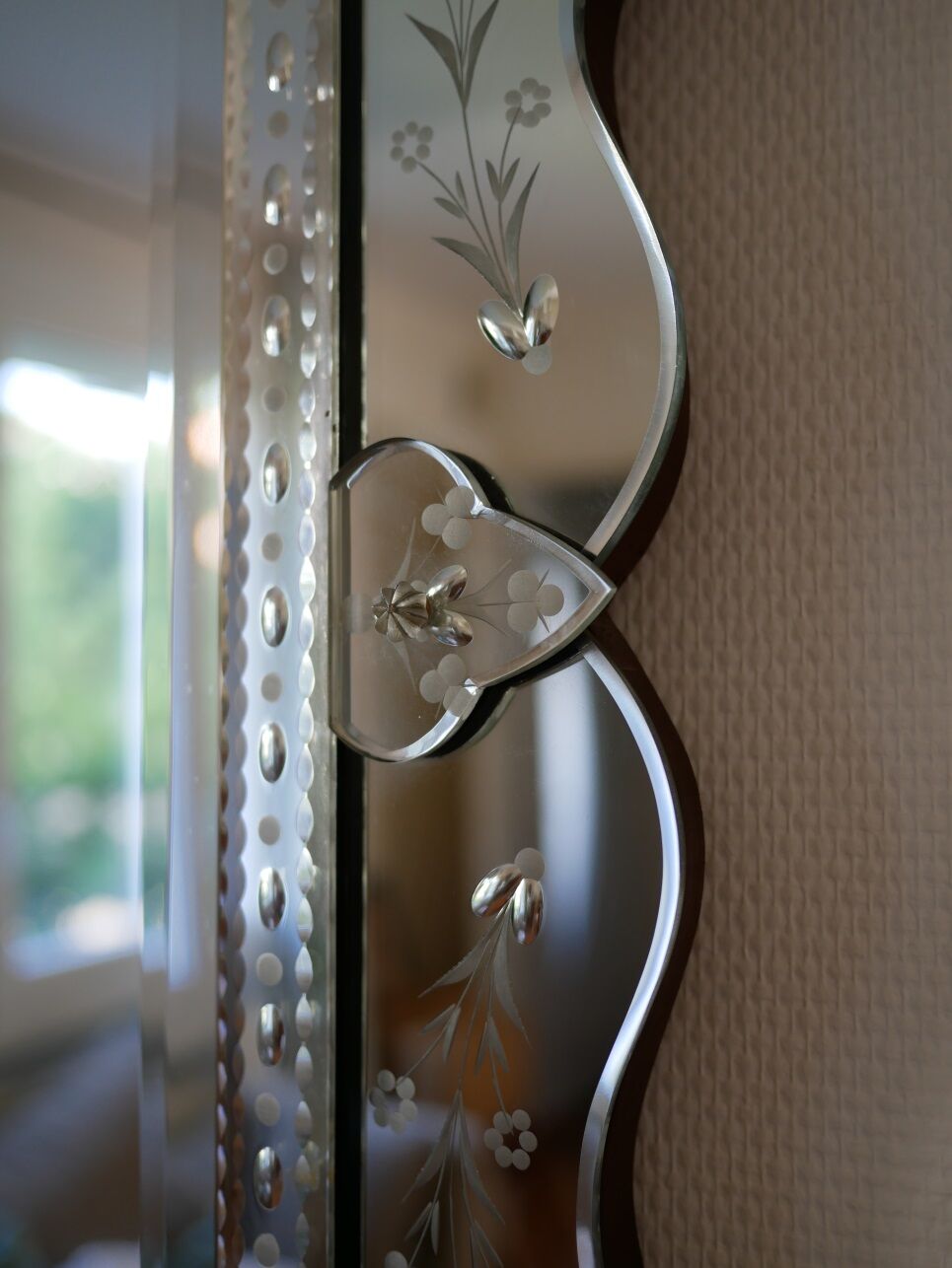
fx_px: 1466
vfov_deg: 46.8
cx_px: 476
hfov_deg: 36.0
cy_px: 634
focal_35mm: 40
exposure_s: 1/125
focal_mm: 20
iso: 200
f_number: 1.8
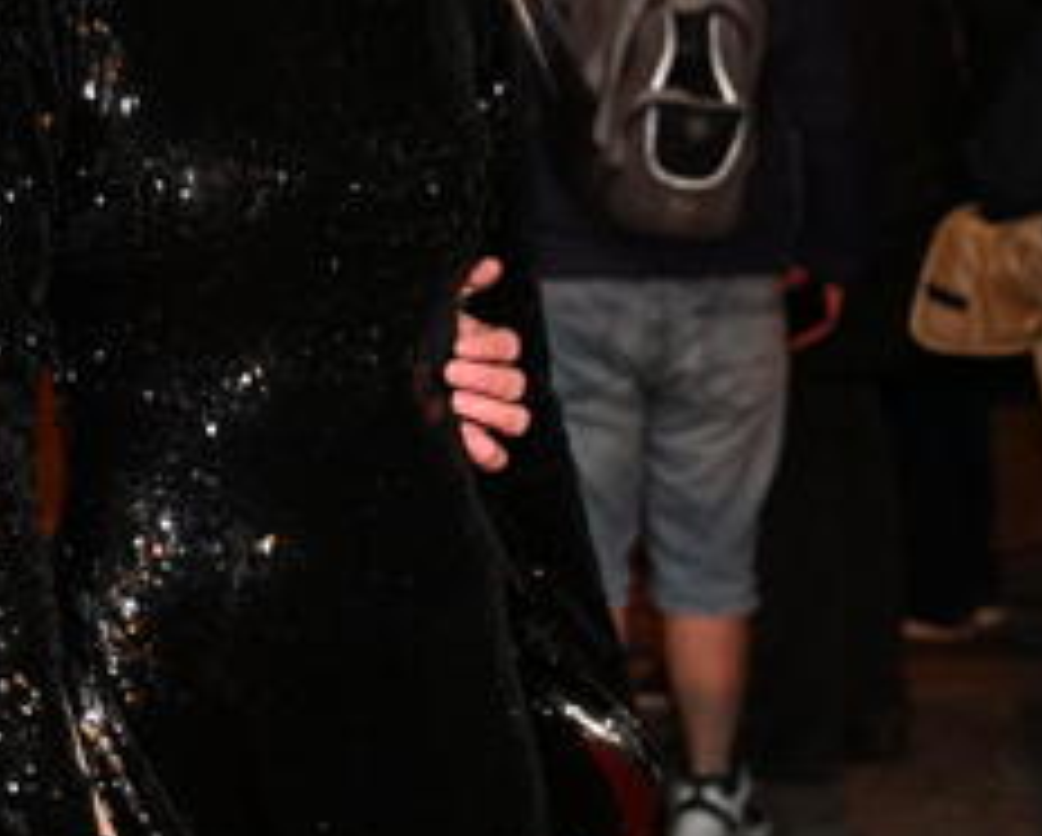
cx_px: -193
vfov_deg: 11.5
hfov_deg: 14.0
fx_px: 4136
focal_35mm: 134
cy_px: 238
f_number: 4.5
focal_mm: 48
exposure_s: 1/125
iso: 2500
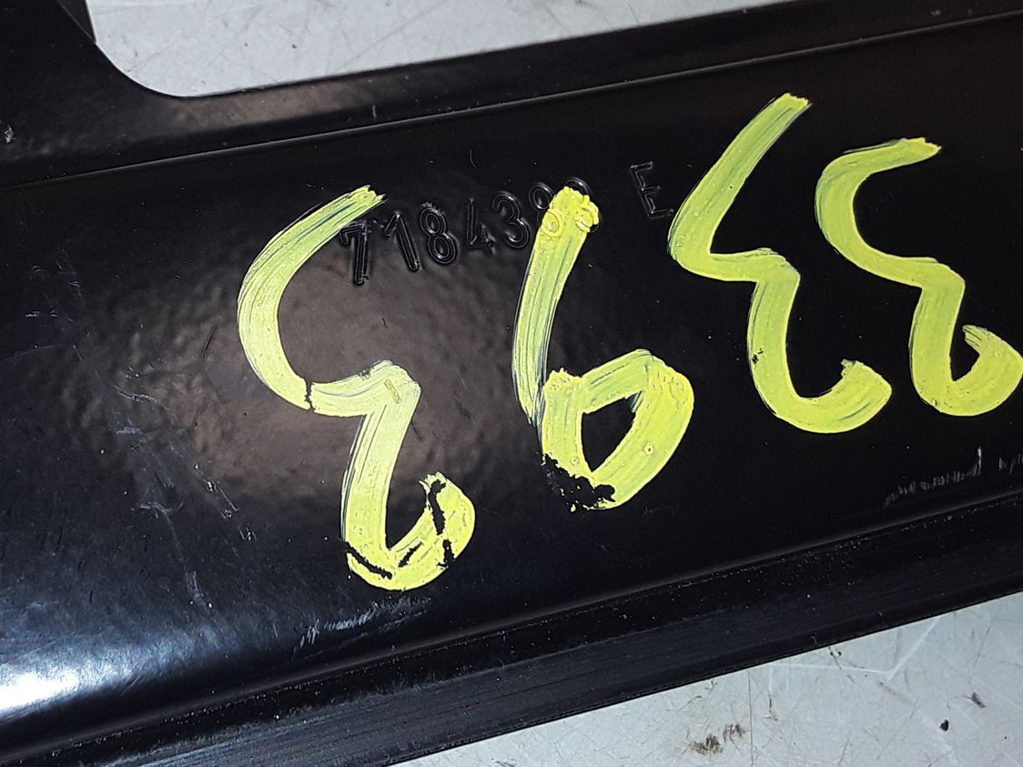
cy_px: 267
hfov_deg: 36.4
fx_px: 1507
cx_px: 231
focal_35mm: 51
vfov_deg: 28.4
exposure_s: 1/196
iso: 40
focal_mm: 2.91
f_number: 1.9
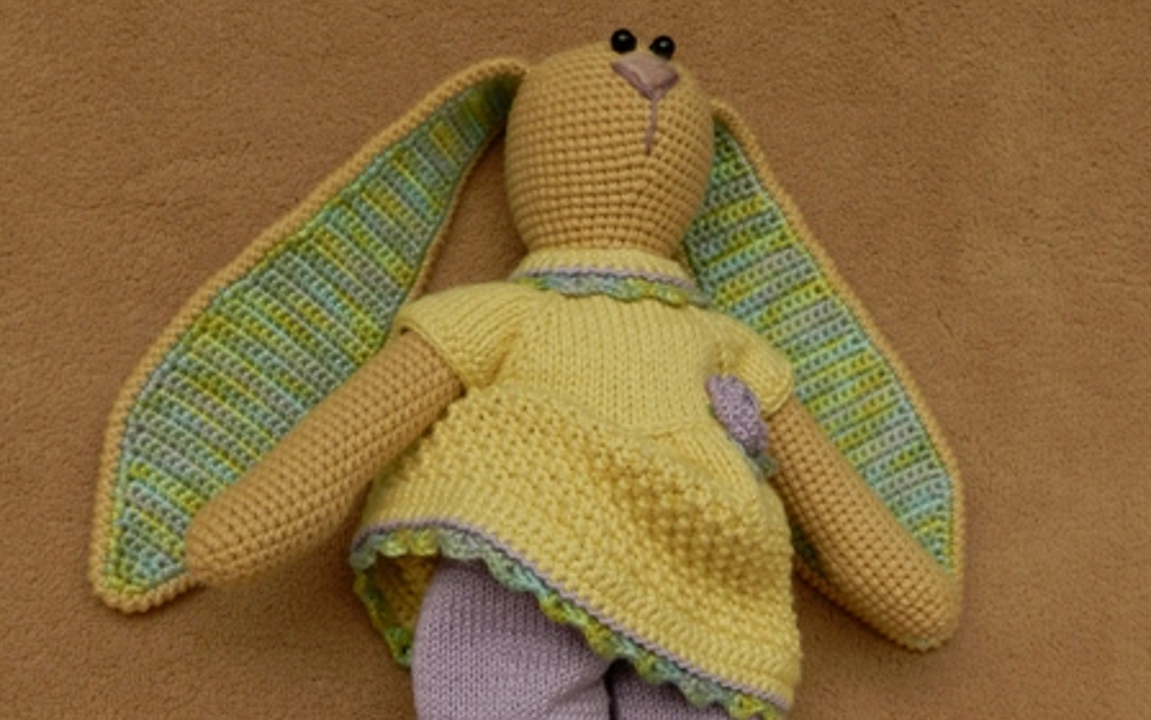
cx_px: 576
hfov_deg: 37.5
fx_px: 1694
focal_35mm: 54
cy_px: 555
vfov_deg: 23.7
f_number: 4
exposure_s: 1/640
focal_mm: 6.7
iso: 160
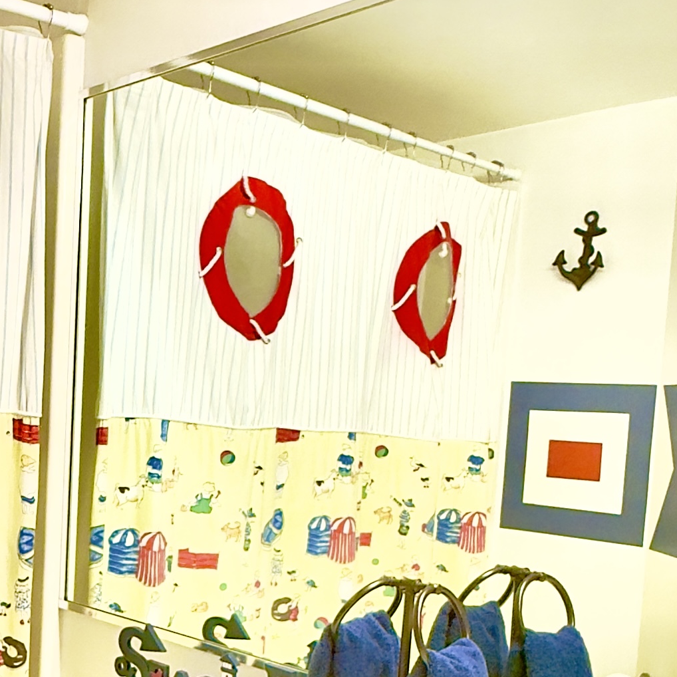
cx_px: 150
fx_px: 1084
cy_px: 497
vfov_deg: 34.0
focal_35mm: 49
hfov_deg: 33.8
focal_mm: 2.22
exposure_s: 1/120
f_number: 2.2
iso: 125
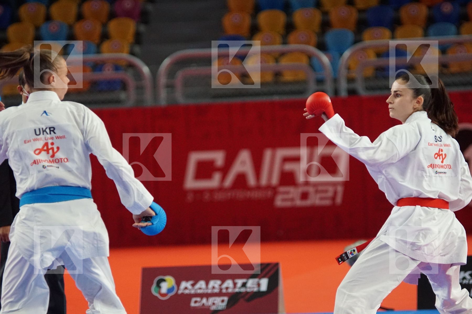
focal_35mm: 225
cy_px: 157
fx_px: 2950
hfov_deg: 9.1
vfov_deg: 6.1
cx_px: 236
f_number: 2.8
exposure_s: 1/2000
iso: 3200
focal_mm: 150
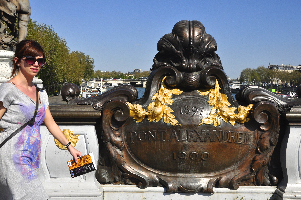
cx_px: 150
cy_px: 100
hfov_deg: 49.6
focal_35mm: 39
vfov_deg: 34.1
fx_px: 326
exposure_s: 1/640
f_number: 13
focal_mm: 26
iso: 400
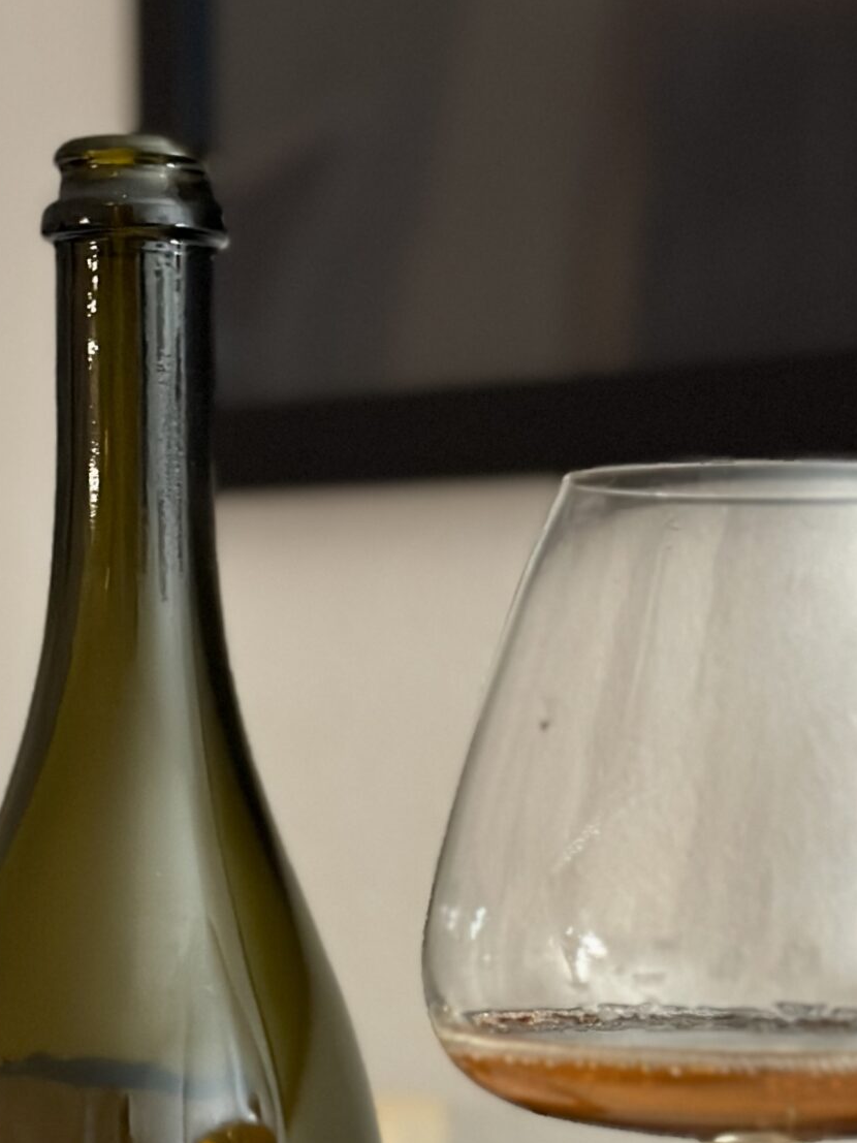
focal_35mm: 111
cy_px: 1055
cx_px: 364
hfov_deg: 13.3
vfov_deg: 17.4
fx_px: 3665
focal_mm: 6.86
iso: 400
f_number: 1.78
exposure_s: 1/33
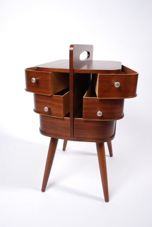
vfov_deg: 61.9
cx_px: 76
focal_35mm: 30
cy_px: 114
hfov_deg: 43.7
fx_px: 189
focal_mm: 20
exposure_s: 1/100
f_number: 9
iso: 100
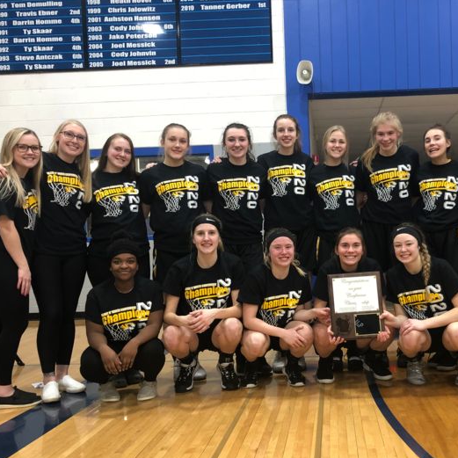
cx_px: 319
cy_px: 262
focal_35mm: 38
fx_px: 569
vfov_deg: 43.7
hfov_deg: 43.0
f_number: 1.8
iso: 40
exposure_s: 1/15
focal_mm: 3.99
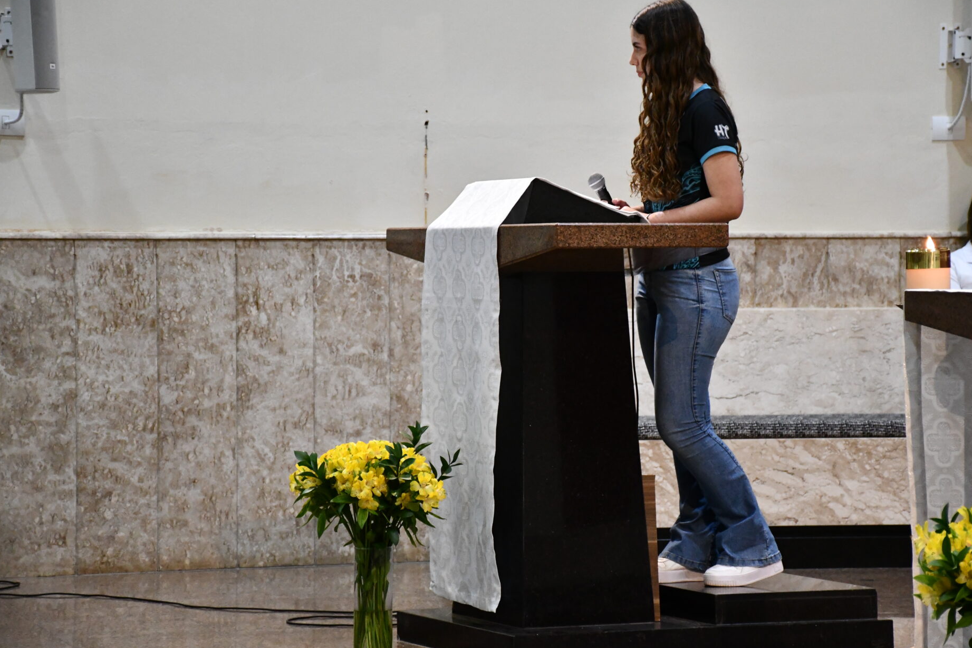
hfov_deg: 16.4
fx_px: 3375
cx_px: 494
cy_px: 313
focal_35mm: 125
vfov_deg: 11.0
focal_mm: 80
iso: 4500
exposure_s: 1/125
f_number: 5.3
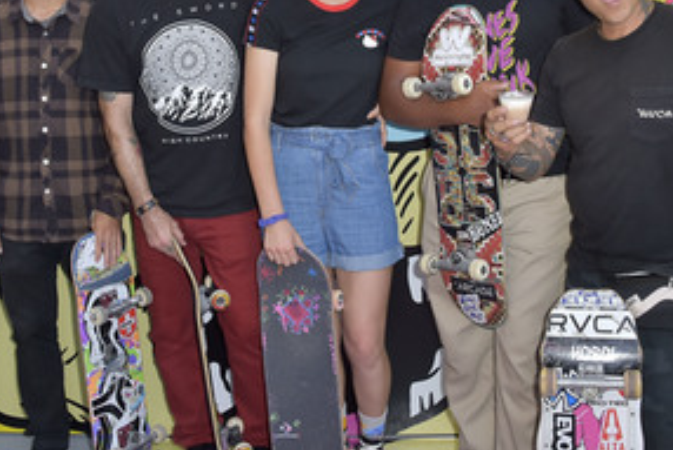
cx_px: 308
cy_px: 144
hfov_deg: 44.4
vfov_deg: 30.3
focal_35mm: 44
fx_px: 823
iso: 320
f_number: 7.1
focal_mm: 28
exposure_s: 1/250
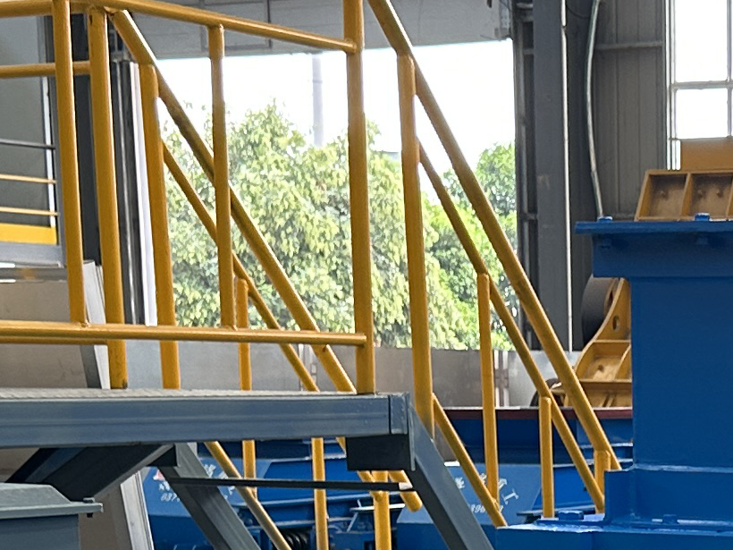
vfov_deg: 11.8
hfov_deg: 16.4
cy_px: 899
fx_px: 2499
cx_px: 730
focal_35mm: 118
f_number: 1.78
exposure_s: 1/129
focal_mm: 6.86
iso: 125
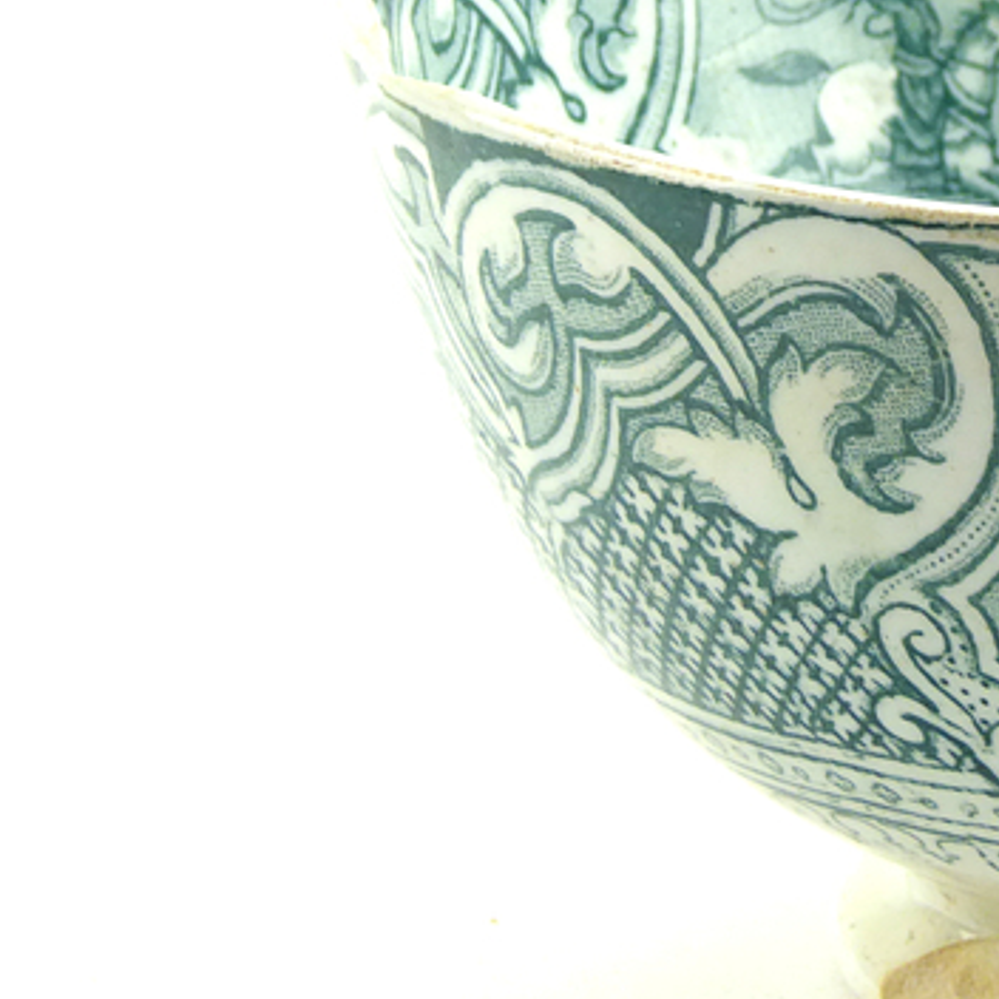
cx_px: 1311
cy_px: 326
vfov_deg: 6.6
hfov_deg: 6.5
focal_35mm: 266
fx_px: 8685
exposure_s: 1/40
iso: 200
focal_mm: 19
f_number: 5.6
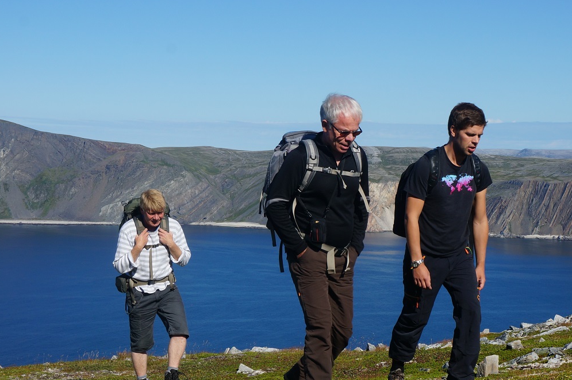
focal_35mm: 75
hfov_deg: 27.0
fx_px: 1187
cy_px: 264
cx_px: 353
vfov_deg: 18.1
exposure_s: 1/200
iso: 125
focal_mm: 31
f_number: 13
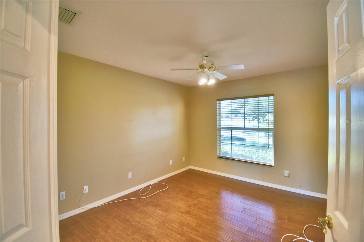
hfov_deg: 100.4
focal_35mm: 15
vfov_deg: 77.3
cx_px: 182
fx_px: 152
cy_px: 121
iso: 560
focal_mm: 10
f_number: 4.5
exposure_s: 1/30
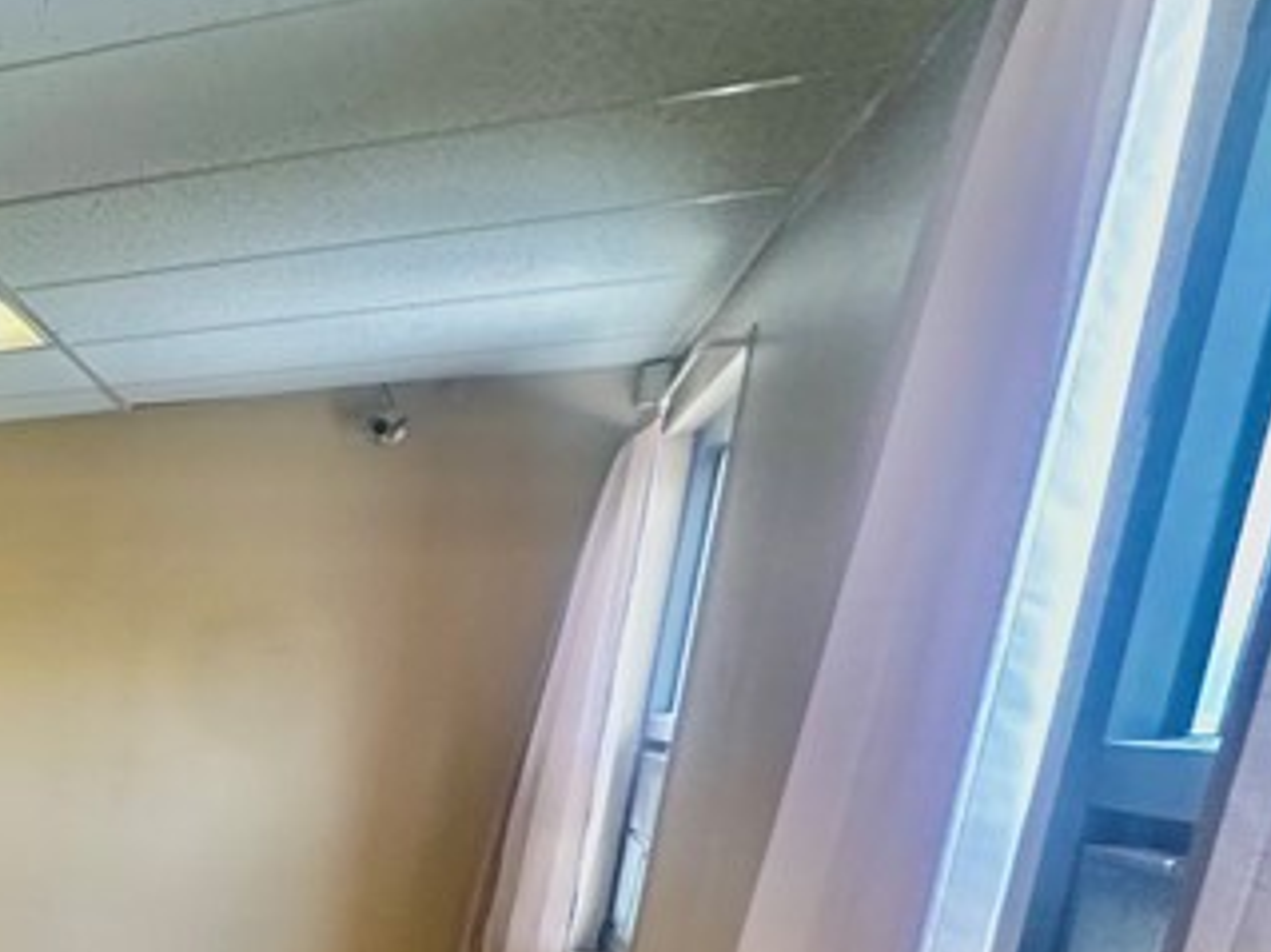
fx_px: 1652
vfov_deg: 28.4
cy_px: 1115
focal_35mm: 45
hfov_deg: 27.0
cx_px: -705
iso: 250
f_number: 2.2
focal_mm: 2.22
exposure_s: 1/60
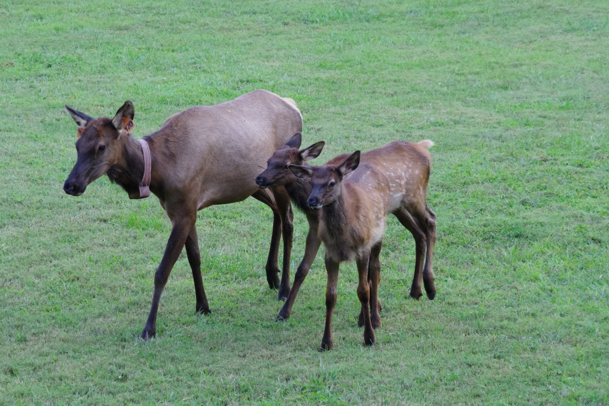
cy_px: 203
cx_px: 304
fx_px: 3468
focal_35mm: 205
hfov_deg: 10.0
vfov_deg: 6.7
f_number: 8
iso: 5000
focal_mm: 136.5
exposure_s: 1/400
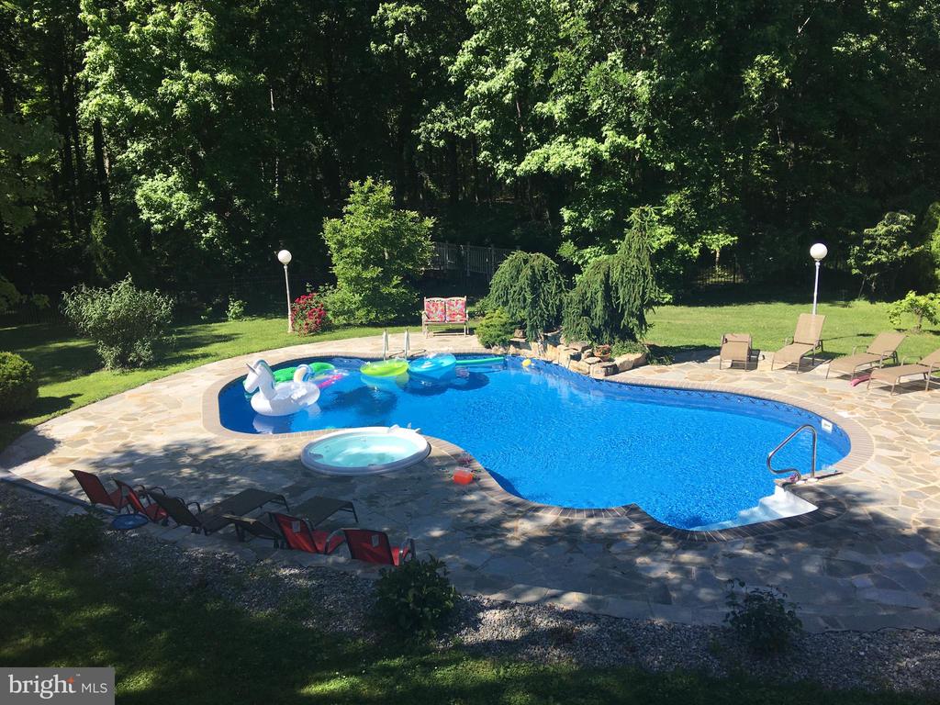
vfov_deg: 48.2
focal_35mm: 29
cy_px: 352
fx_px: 787
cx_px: 470
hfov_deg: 61.7
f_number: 2.2
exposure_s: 1/927
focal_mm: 4.15
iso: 25
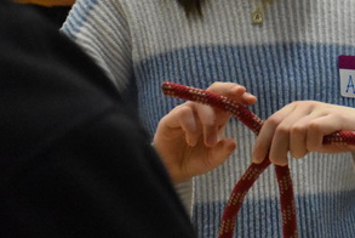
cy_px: 58
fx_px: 2172
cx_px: 617
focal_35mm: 220
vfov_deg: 6.3
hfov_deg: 9.0
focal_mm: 42
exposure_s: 1/320
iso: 6400
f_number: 4.5
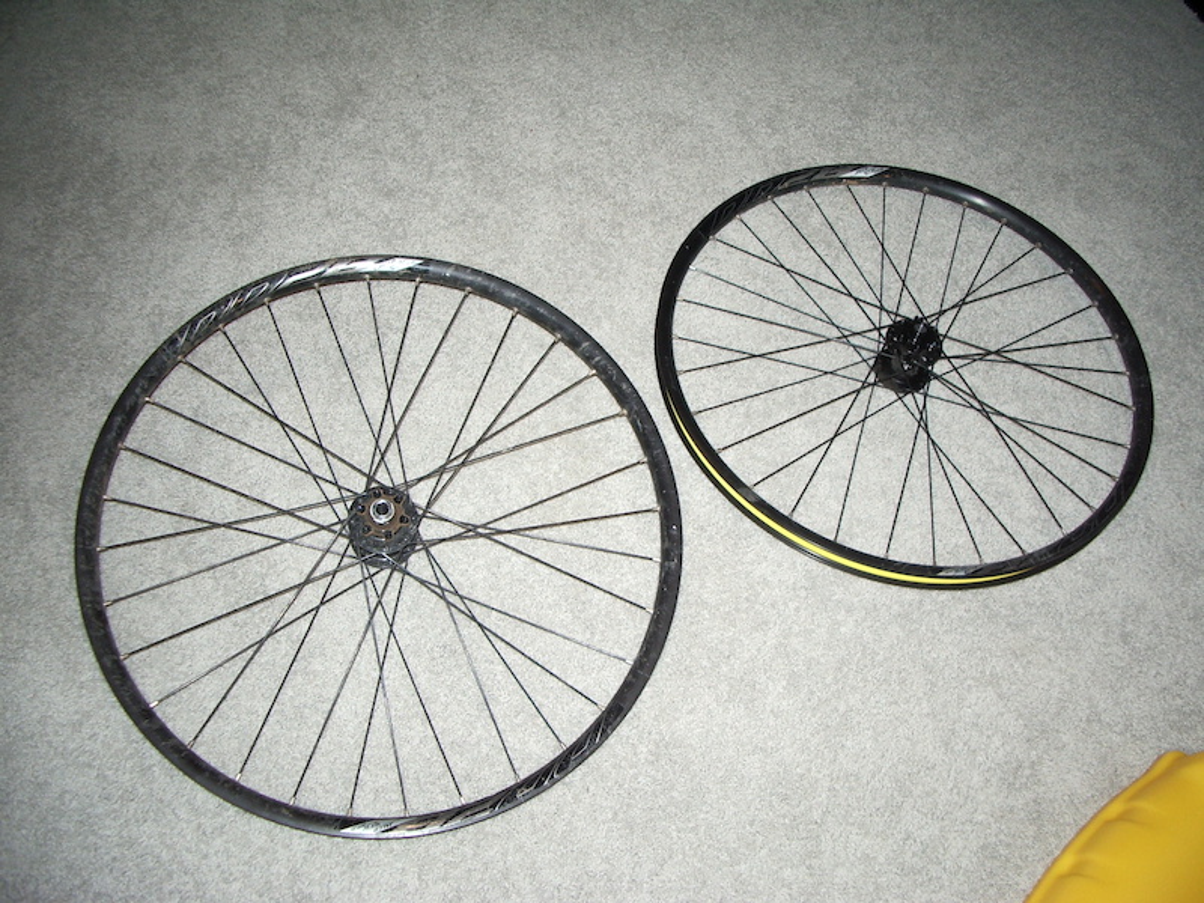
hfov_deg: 52.6
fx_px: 1217
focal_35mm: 35
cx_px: 602
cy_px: 452
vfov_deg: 40.7
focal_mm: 5.8
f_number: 2.6
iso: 100
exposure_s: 1/40
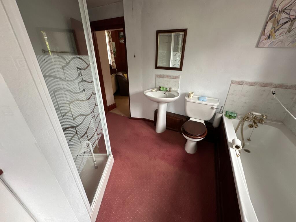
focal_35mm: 14
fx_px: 120
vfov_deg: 85.7
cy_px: 111
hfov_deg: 102.1
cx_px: 148
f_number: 2.2
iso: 320
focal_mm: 2.22
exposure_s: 1/100
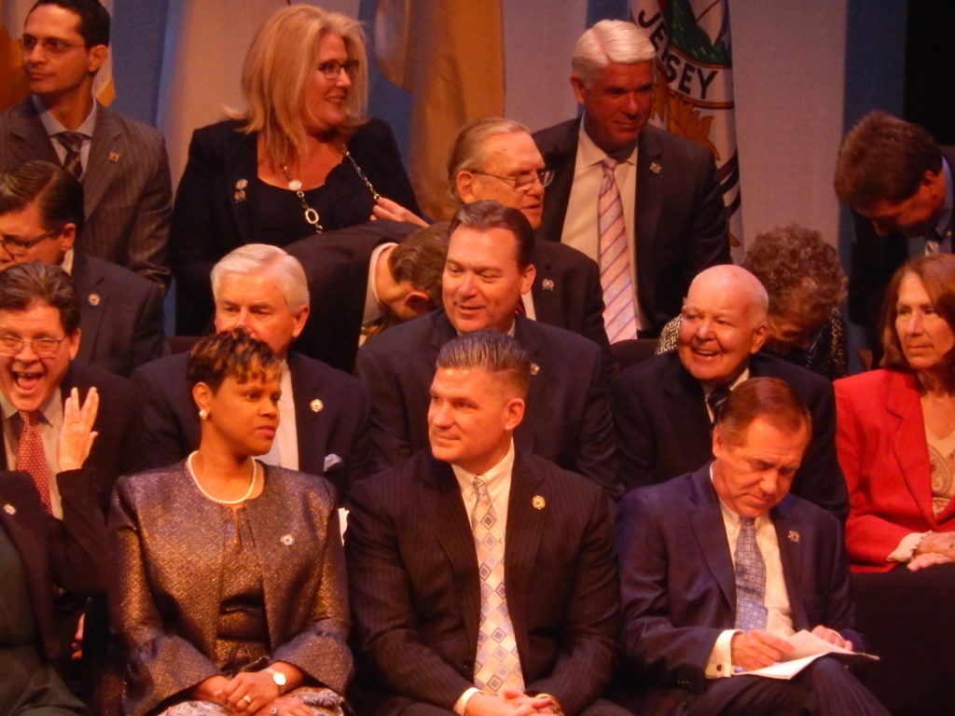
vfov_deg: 2.2
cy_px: 358
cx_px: 478
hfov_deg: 2.9
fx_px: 18622
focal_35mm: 675
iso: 1600
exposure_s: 1/125
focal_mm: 120
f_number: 5.8
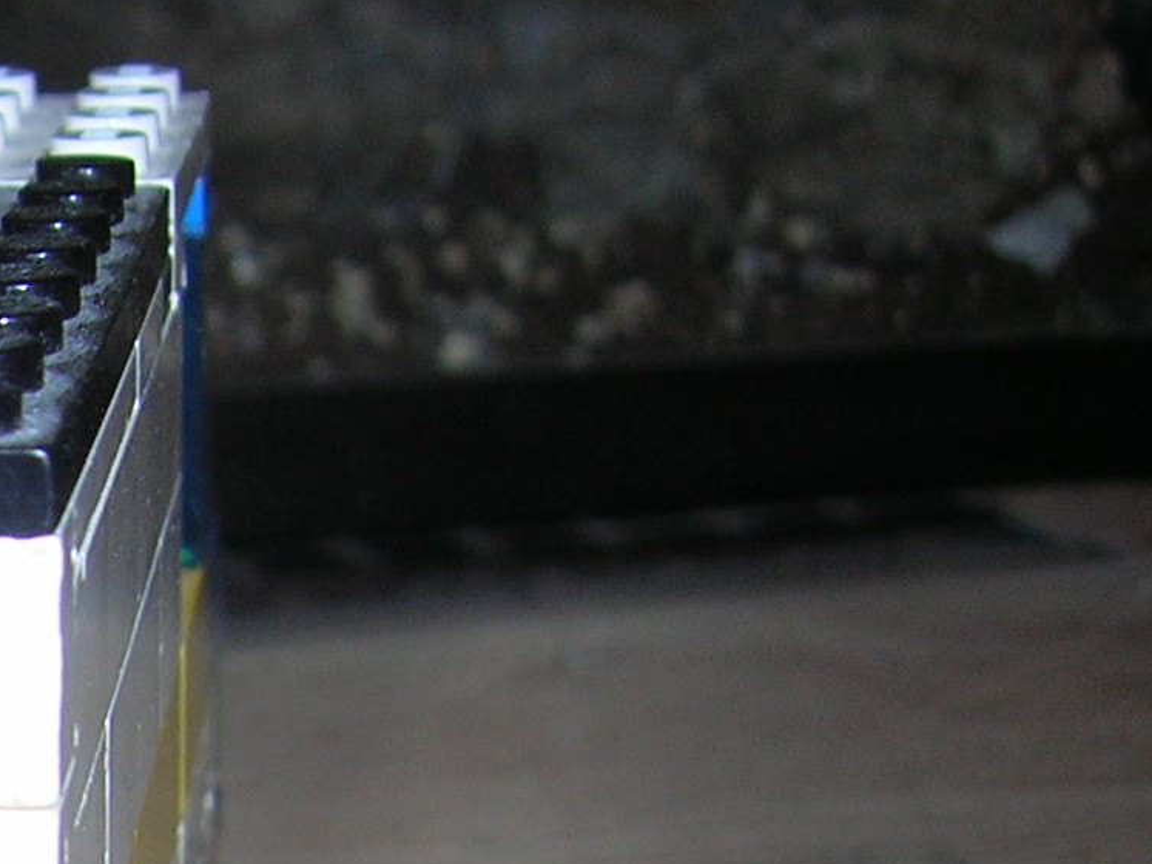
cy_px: 1151
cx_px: -719
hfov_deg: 15.1
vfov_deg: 12.2
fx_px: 3926
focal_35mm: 118
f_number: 2.9
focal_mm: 5.7
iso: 50
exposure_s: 1/60.1
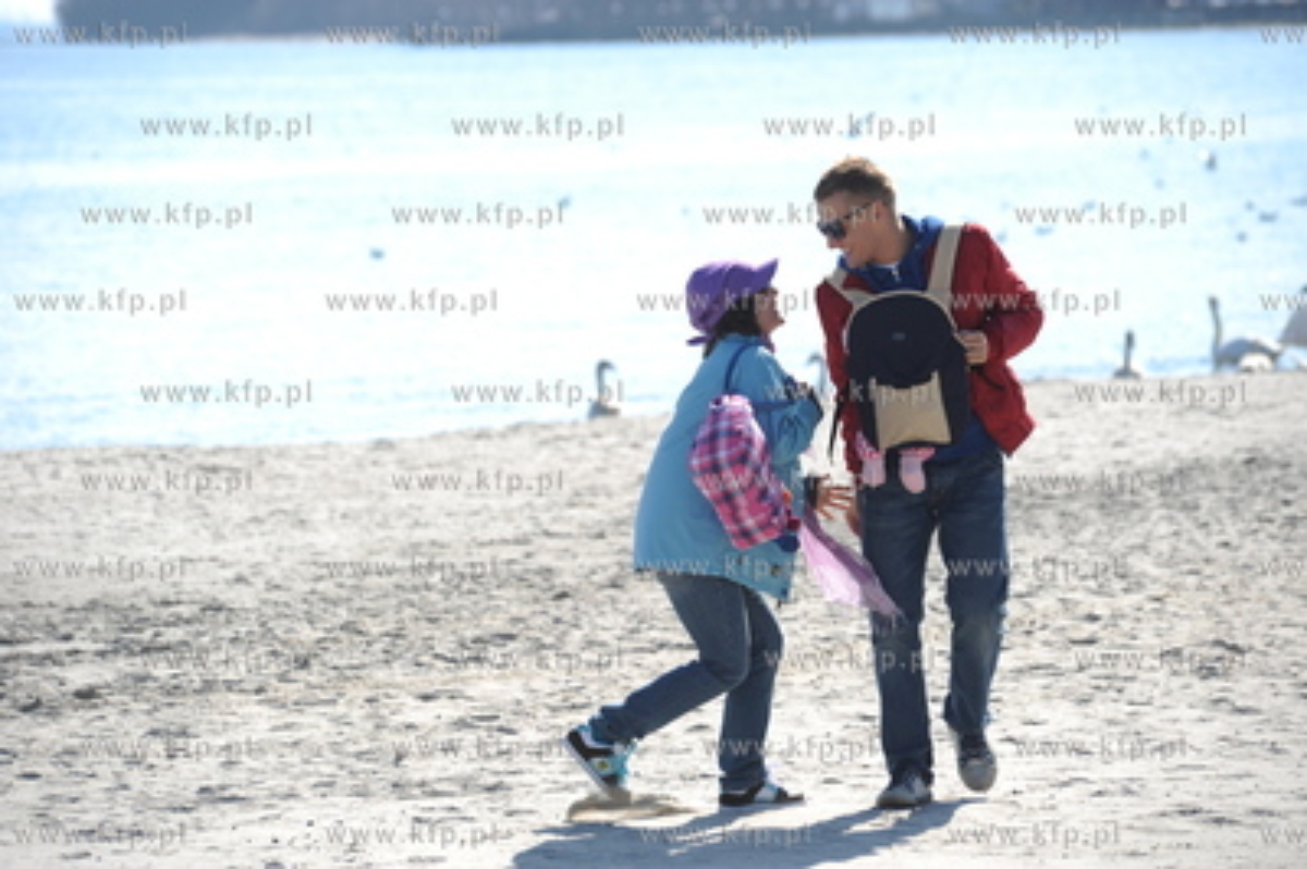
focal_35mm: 200
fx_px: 7255
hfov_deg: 10.3
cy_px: 434
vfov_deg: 6.9
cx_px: 654
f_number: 5.6
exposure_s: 1/500
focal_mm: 200
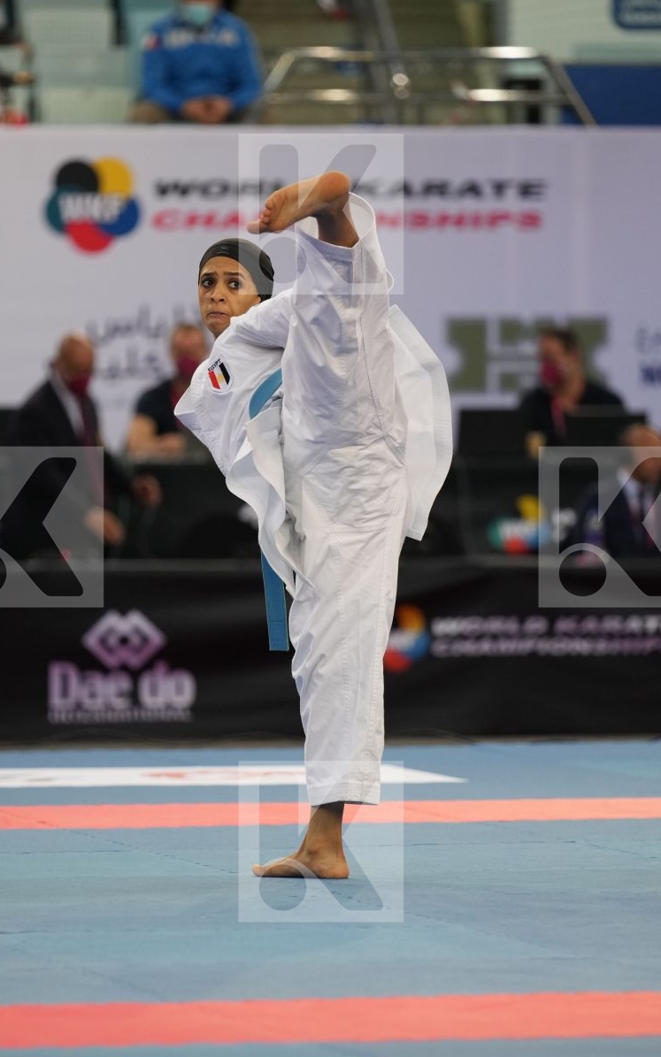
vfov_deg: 6.8
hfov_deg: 4.3
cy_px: 527
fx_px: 8848
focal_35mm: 307
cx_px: 321
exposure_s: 1/500
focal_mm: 200
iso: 1250
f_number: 2.8
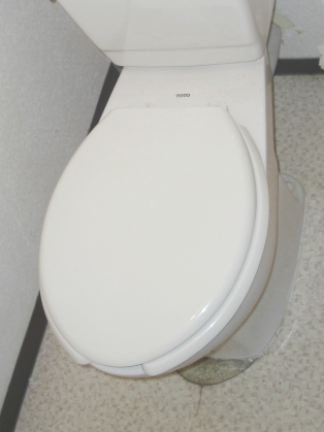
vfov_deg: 32.7
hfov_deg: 25.2
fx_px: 724
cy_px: 119
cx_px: 126
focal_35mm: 58
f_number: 2.8
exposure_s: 1/60
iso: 100
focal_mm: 7.9
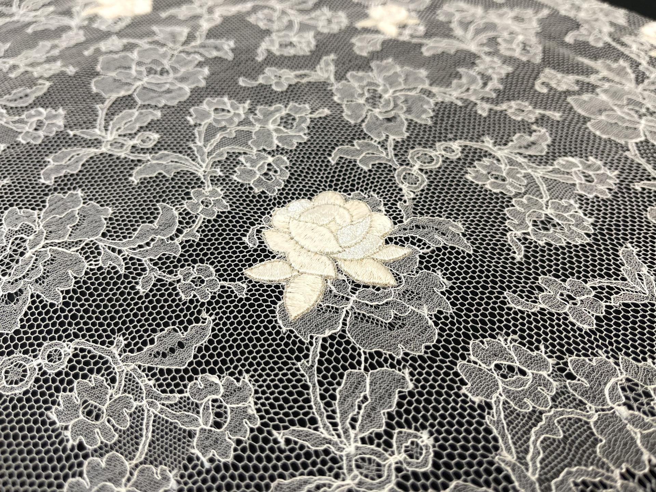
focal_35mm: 25
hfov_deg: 69.4
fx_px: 474
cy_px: 246
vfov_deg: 54.9
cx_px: 328
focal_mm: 5.1
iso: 125
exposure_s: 1/120
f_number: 1.6
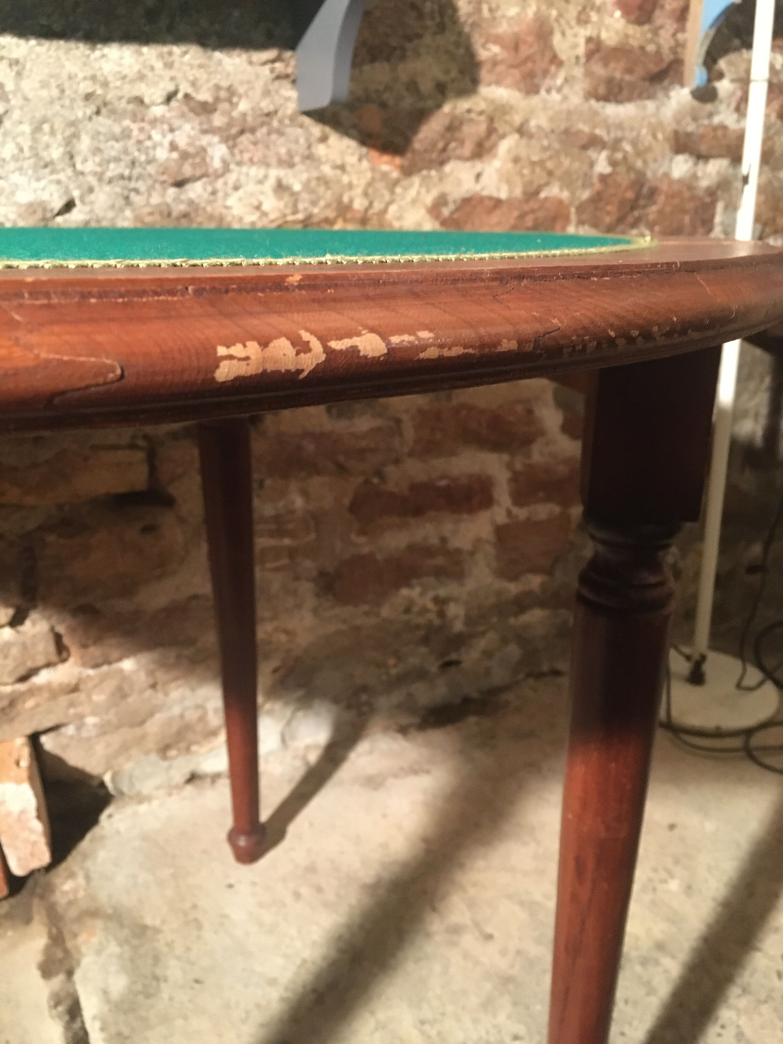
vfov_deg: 61.7
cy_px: 522
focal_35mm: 29
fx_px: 875
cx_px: 392
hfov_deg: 48.2
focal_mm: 4.15
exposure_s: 1/17
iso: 320
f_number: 2.2
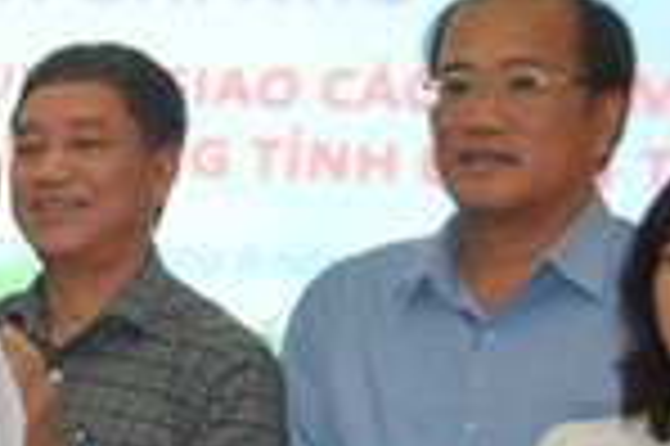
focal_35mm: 155
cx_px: -405
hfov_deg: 12.5
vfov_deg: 8.8
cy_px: 446
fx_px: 2882
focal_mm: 24
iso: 560
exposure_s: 1/60
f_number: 4
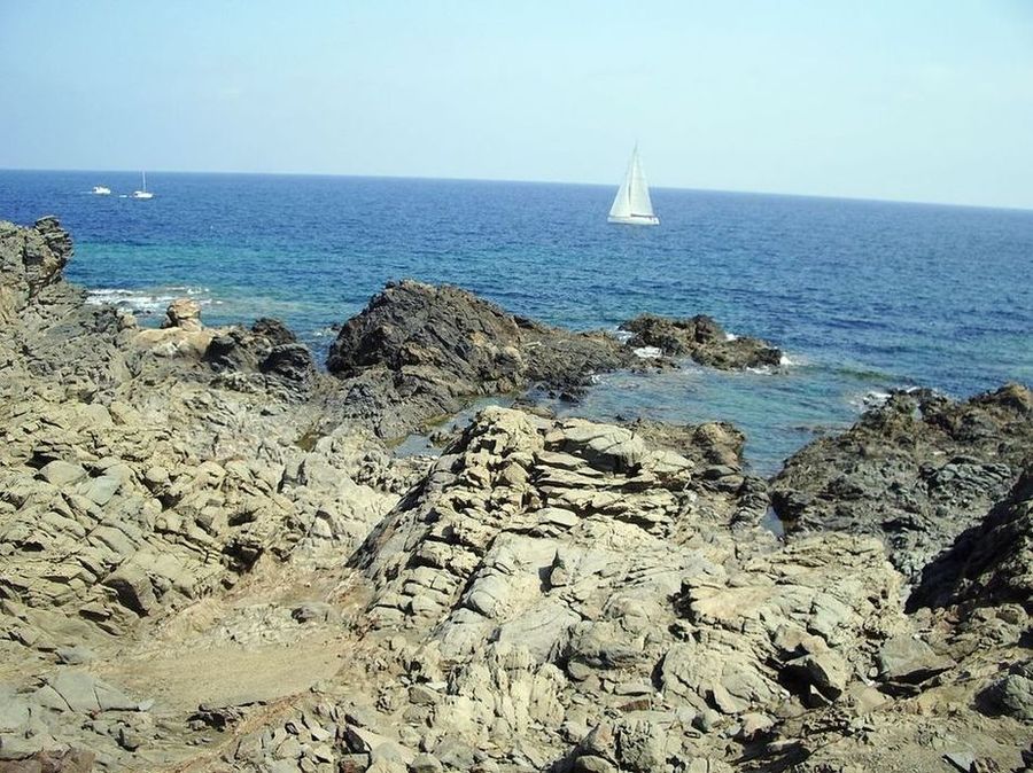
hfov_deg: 52.7
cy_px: 386
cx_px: 516
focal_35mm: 35
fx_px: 1044
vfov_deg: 40.7
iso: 50
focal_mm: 5.8
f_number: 4.3
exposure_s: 1/400
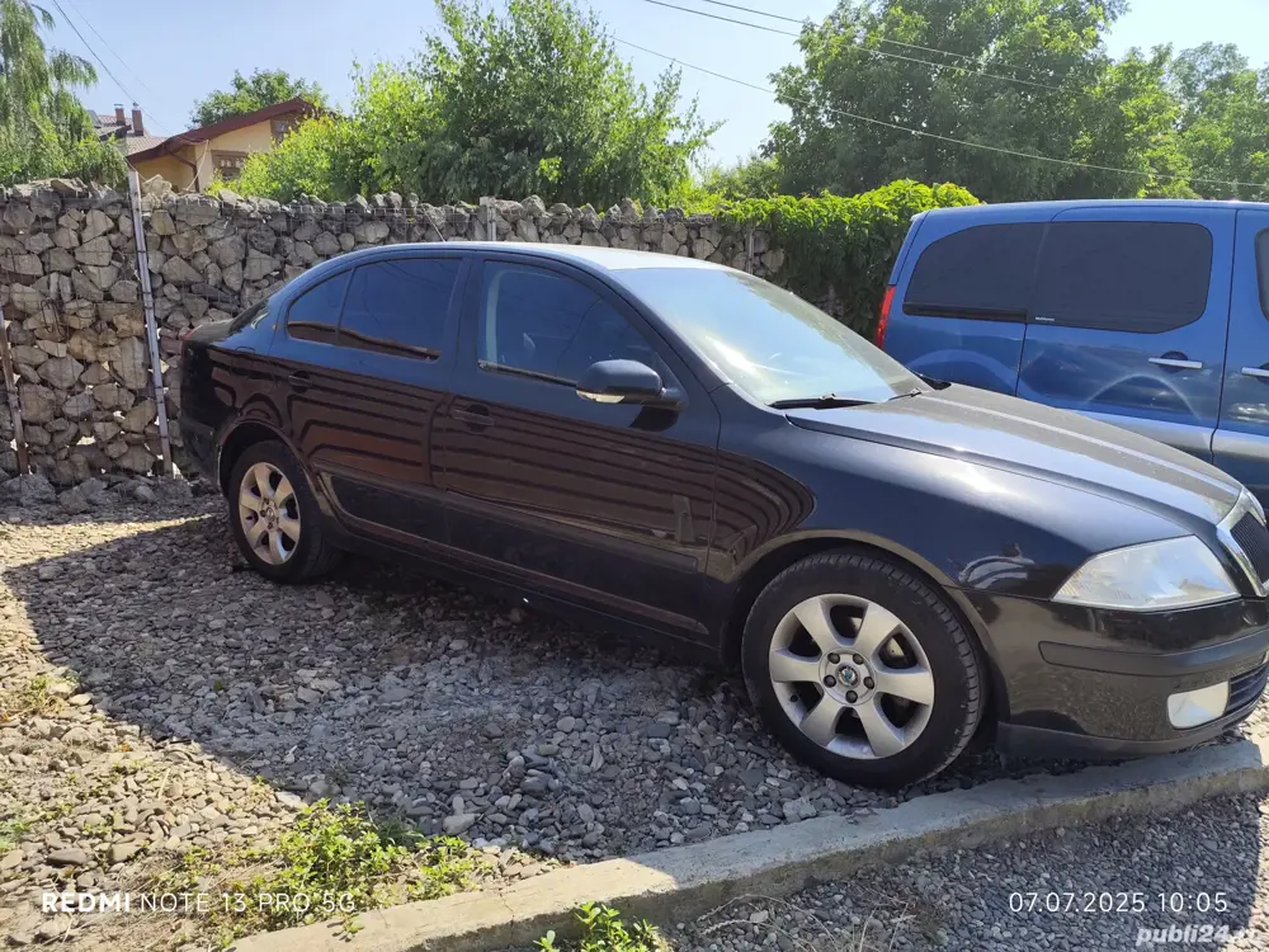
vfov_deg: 58.9
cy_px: 476
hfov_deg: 73.9
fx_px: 843
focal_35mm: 23
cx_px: 634
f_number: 1.65
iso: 50
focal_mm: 6.19
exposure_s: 1/1226
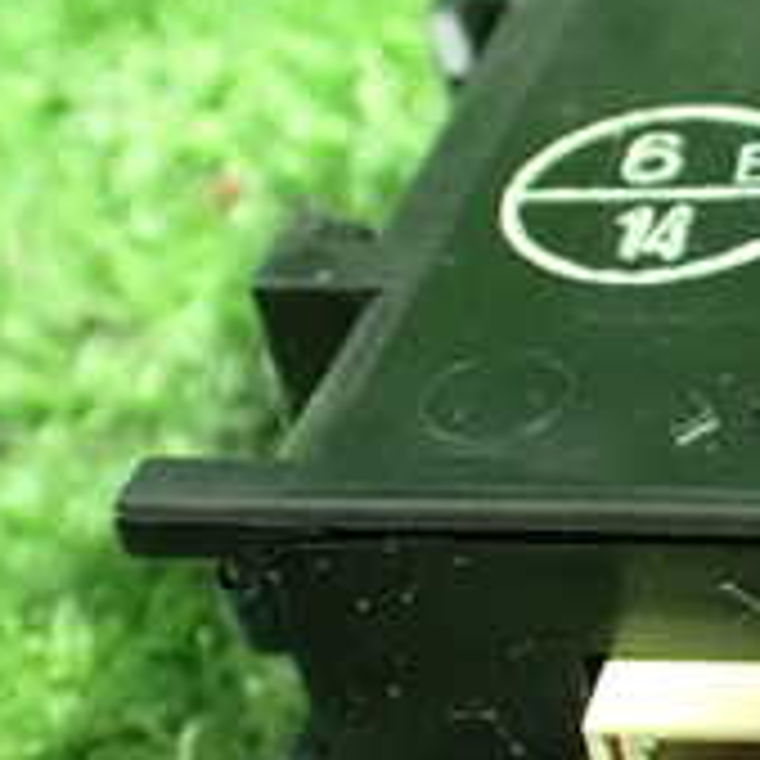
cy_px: 414
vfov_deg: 18.5
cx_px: 1156
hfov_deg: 16.7
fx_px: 2335
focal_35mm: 94
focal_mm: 5.4
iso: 1600
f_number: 2.3
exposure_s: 1/20
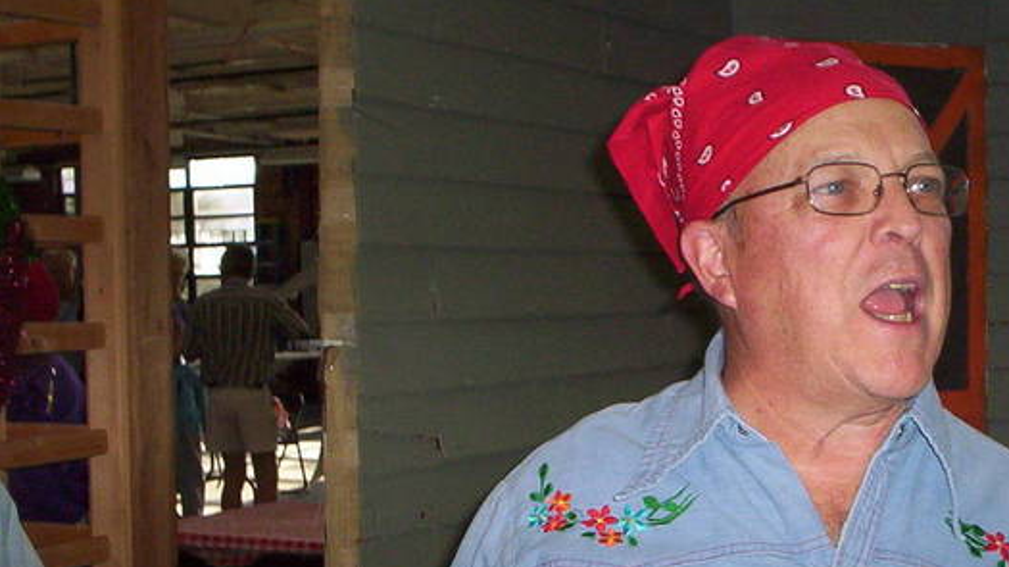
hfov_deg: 32.5
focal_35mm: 64
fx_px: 1712
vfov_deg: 18.6
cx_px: 684
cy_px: 445
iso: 140
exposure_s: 1/60
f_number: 4.5
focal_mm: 4.99
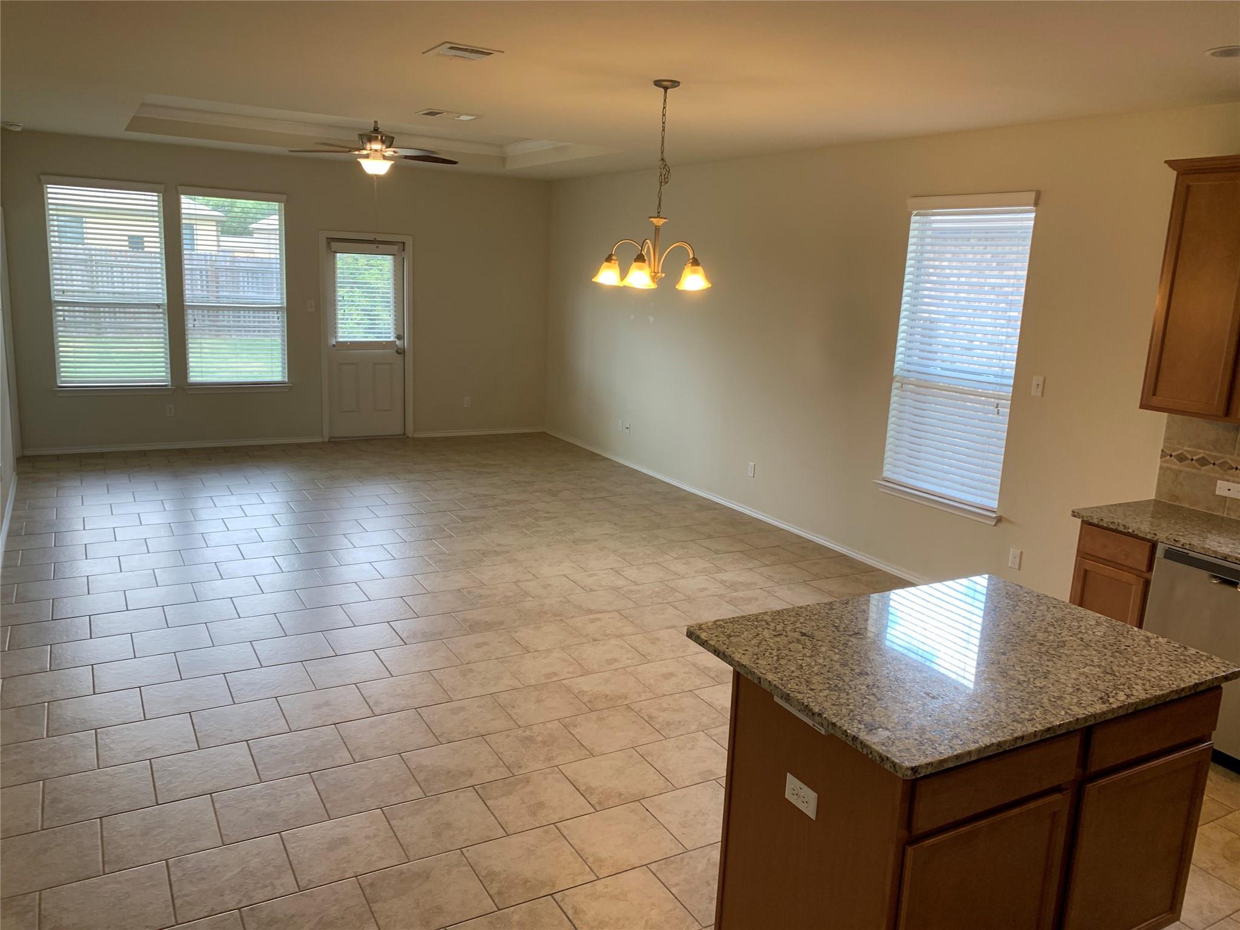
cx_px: 620
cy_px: 465
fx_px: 931
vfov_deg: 53.1
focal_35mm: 26
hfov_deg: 67.3
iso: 64
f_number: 1.8
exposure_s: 1/120
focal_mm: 4.25
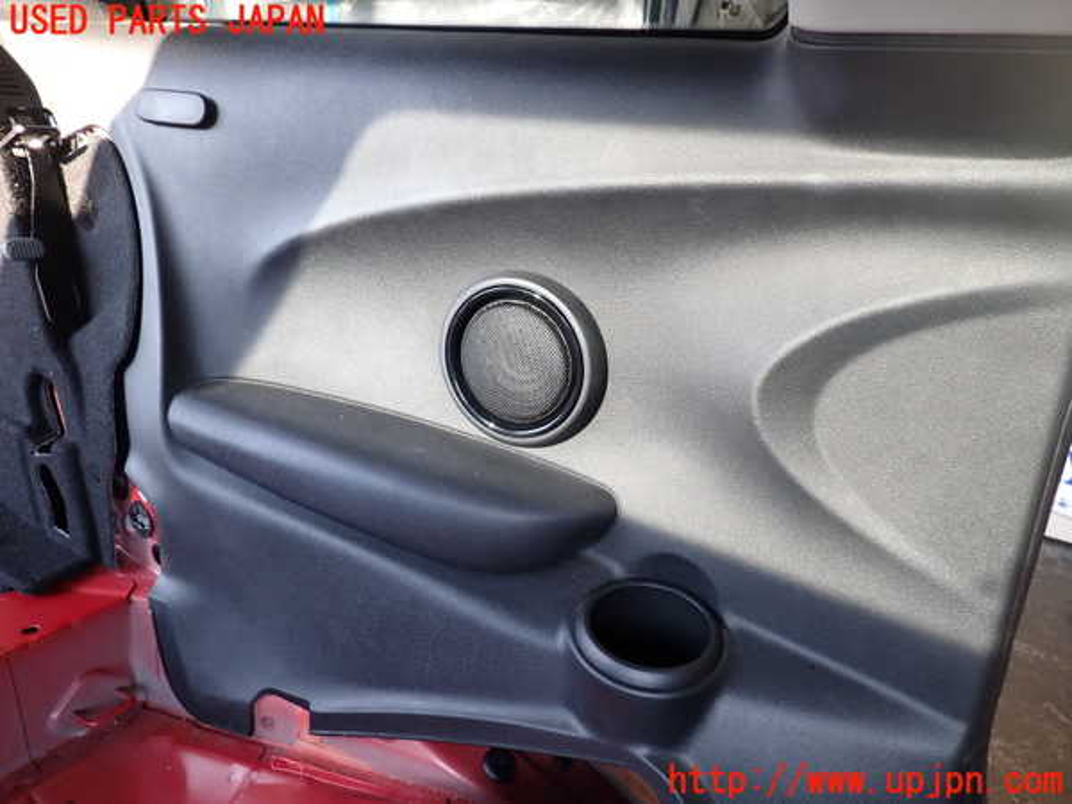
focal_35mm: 25
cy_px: 402
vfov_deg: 54.9
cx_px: 536
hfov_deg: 69.4
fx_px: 774
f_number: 2
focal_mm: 4.5
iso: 160
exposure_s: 1/125
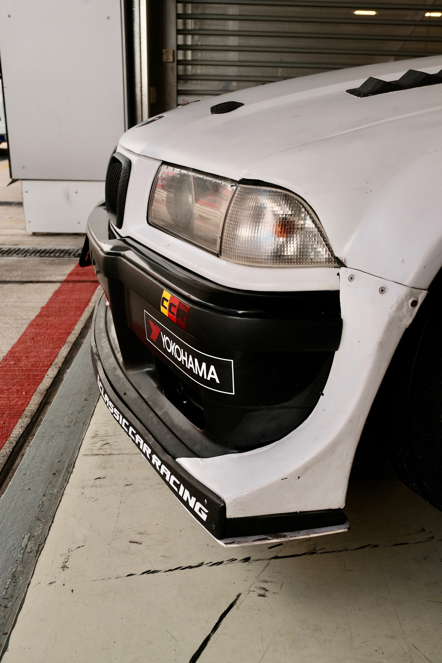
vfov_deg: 55.8
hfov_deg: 38.9
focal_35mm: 34
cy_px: 332
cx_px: 221
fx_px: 626
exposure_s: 1/340
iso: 640
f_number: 5
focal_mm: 22.7
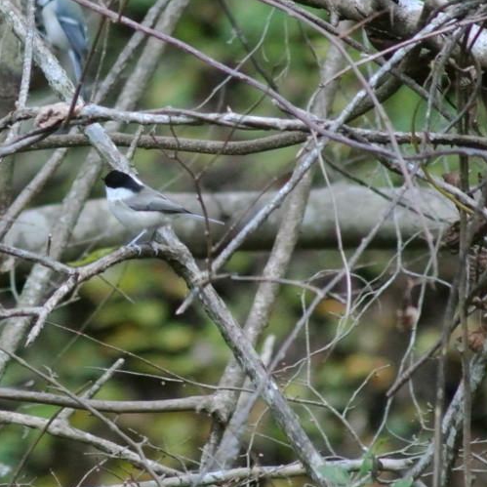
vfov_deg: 2.2
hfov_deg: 2.2
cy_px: 185
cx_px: 92
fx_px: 12749
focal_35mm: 801
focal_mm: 170
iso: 3200
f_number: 5
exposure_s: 1/500
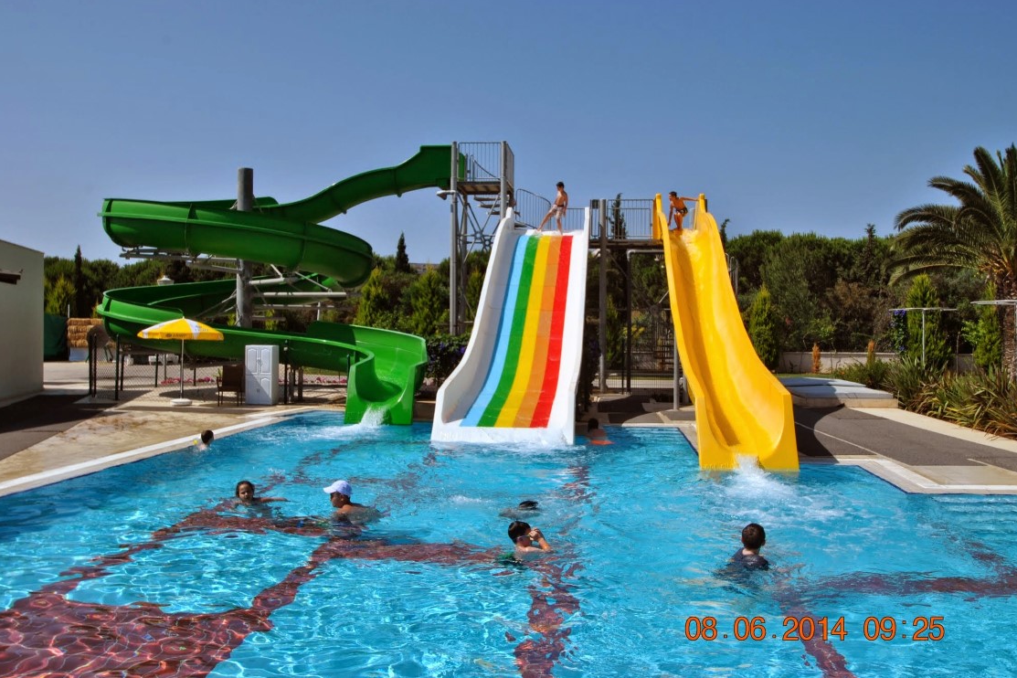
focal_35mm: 33
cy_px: 331
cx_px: 520
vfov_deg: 40.5
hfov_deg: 57.9
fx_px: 919
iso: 100
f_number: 10
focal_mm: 21
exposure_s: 1/400
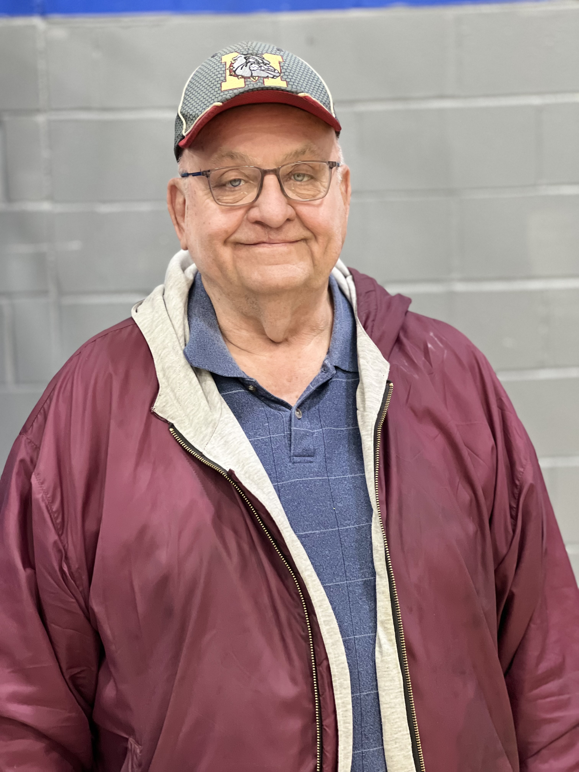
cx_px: 290
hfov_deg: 19.1
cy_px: 386
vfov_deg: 25.3
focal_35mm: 77
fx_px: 1717
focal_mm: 9
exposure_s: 1/24
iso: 320
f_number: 2.8
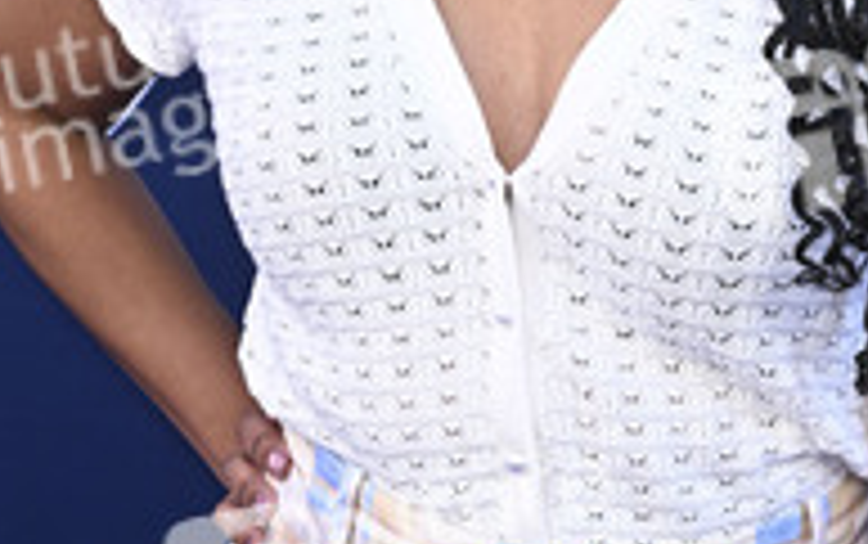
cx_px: 526
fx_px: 3291
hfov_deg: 15.0
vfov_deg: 9.3
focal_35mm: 139
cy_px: -108
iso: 500
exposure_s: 1/200
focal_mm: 66
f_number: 5.6
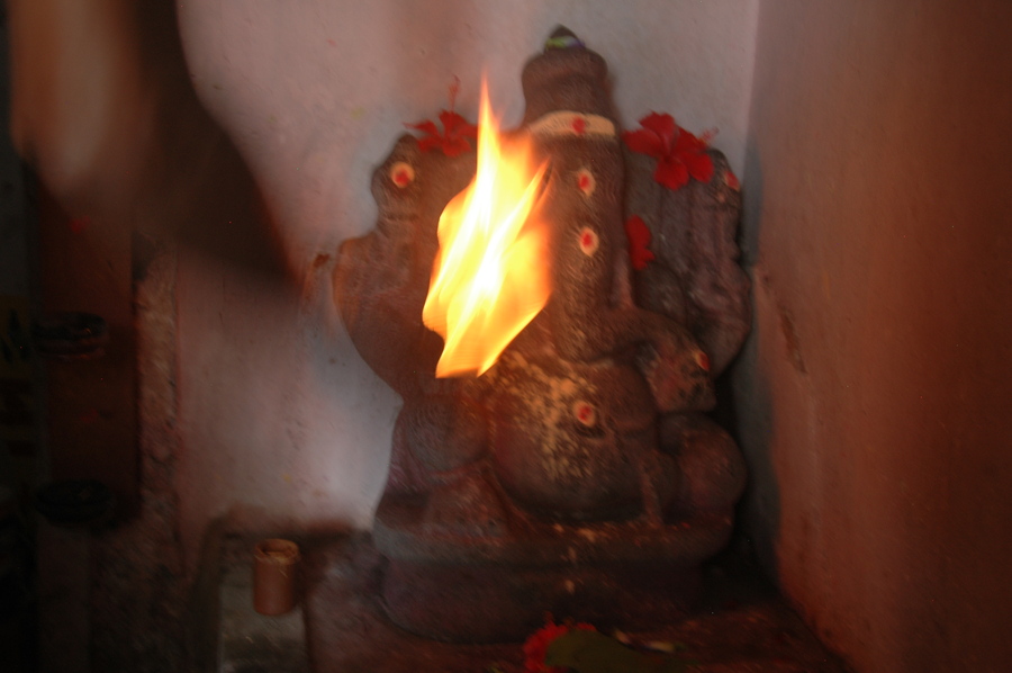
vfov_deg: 25.7
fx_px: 1474
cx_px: 506
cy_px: 336
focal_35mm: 52
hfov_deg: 37.9
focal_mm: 35
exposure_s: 1/2.5
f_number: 5.6
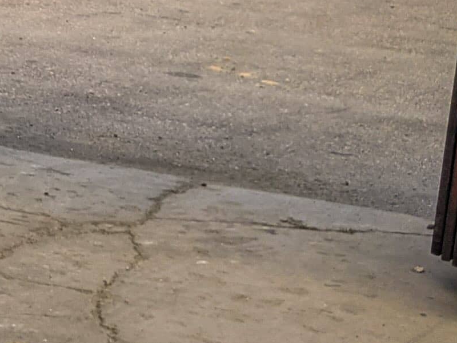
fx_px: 1795
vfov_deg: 10.7
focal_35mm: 136
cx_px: -652
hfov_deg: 11.7
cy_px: -56
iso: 44
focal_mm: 4.44
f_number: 1.8
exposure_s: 1/350
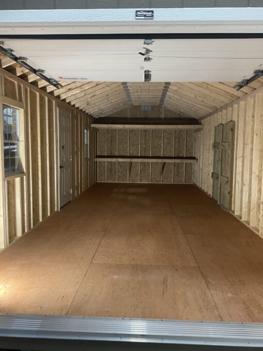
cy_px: 176
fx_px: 294
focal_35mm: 29
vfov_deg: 61.7
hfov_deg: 48.2
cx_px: 132
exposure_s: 1/60
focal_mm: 3
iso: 160
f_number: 1.8
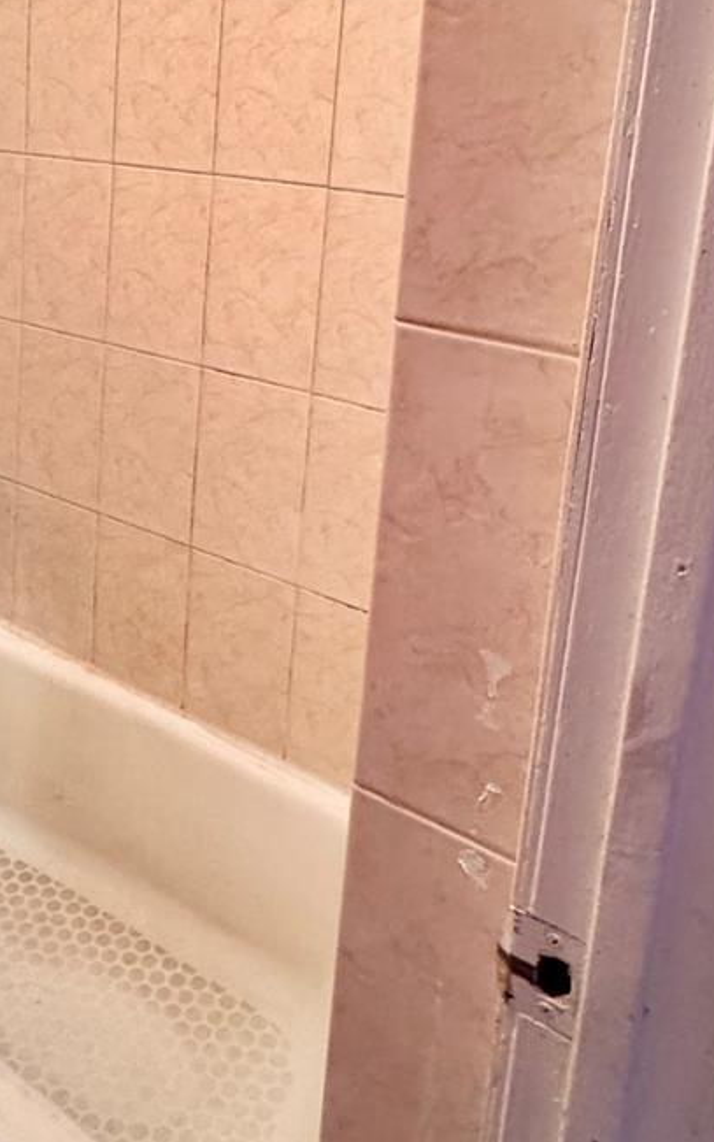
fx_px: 1089
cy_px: 288
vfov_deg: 52.9
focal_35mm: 35
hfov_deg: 35.5
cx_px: 179
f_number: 2.2
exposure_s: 1/40
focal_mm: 2.22
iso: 1000
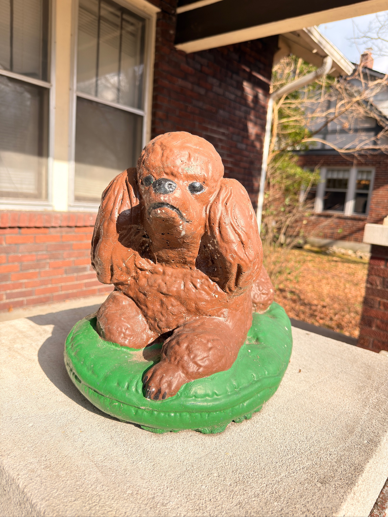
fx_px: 359
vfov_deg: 71.6
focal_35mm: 24
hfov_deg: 56.8
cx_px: 194
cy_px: 258
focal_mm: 6.76
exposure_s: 1/1623
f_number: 1.78
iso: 100
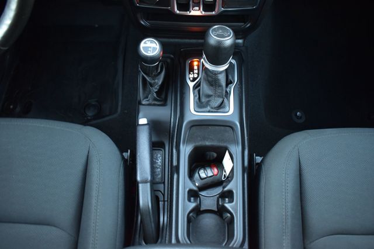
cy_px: 124
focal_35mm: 33
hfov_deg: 57.2
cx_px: 187
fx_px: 343
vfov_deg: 39.9
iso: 1600
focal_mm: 22
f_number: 3.8
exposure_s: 1/13
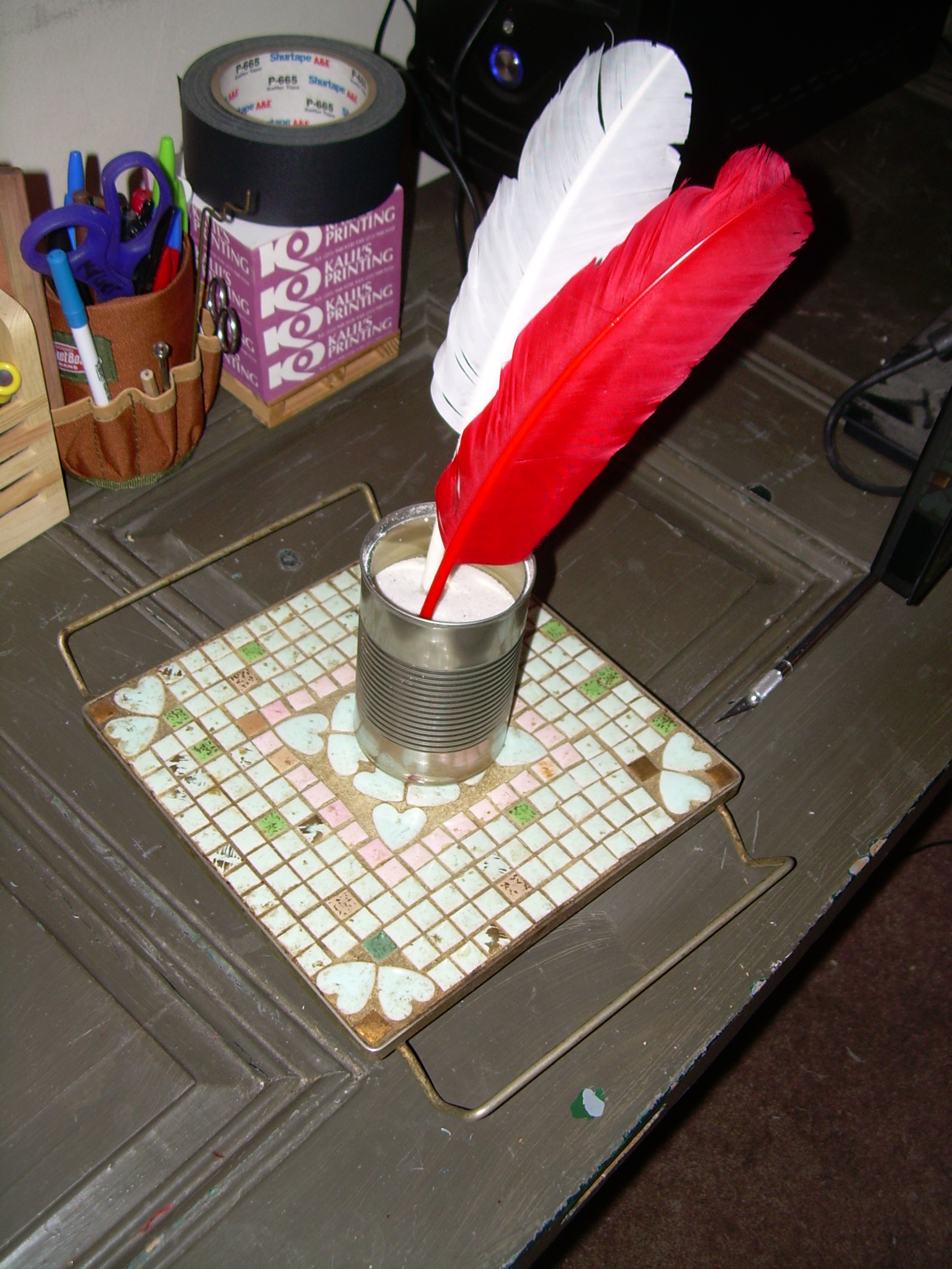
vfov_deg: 49.0
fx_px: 1393
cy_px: 634
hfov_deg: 37.7
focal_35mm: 38
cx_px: 476
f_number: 2.8
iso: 50
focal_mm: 6.3
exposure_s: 1/60
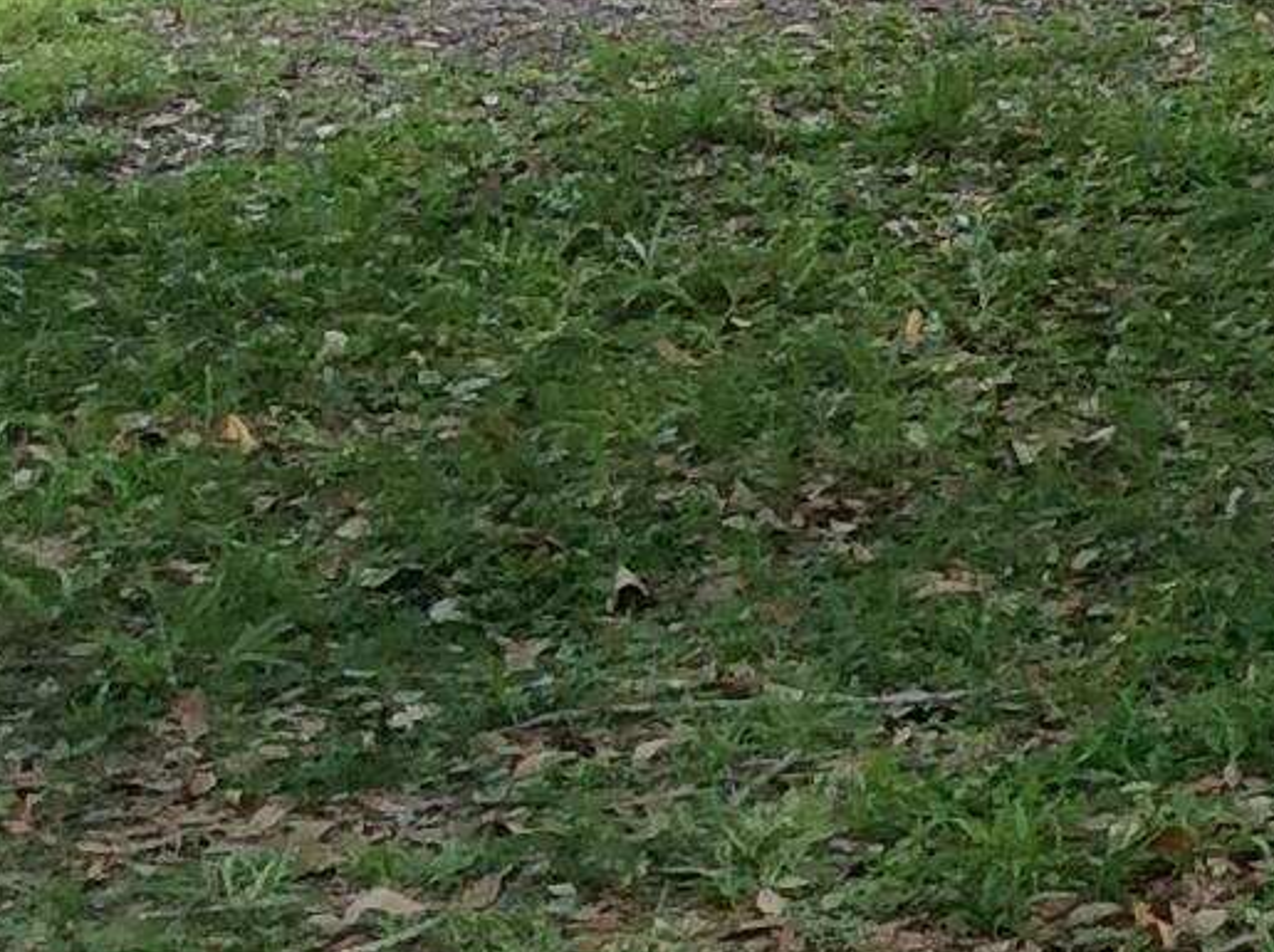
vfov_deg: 8.7
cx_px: 2677
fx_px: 5919
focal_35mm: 161
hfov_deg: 11.0
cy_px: -977
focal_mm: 3.3
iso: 32
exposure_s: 1/450
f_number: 2.4
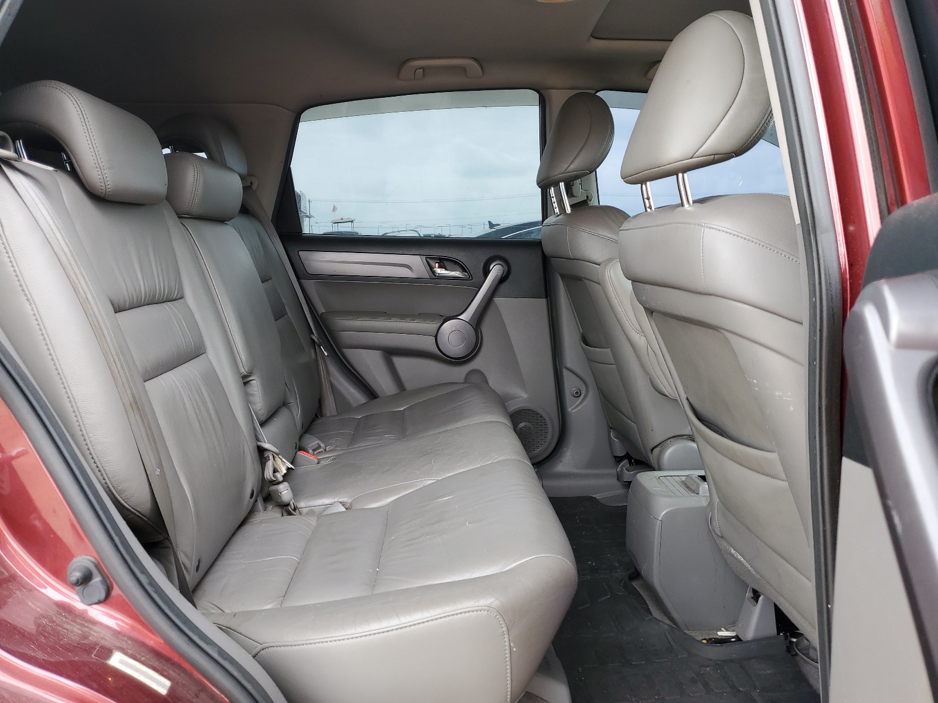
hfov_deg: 67.3
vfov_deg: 53.1
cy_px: 352
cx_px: 469
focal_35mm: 26
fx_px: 705
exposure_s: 1/149
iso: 50
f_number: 1.5
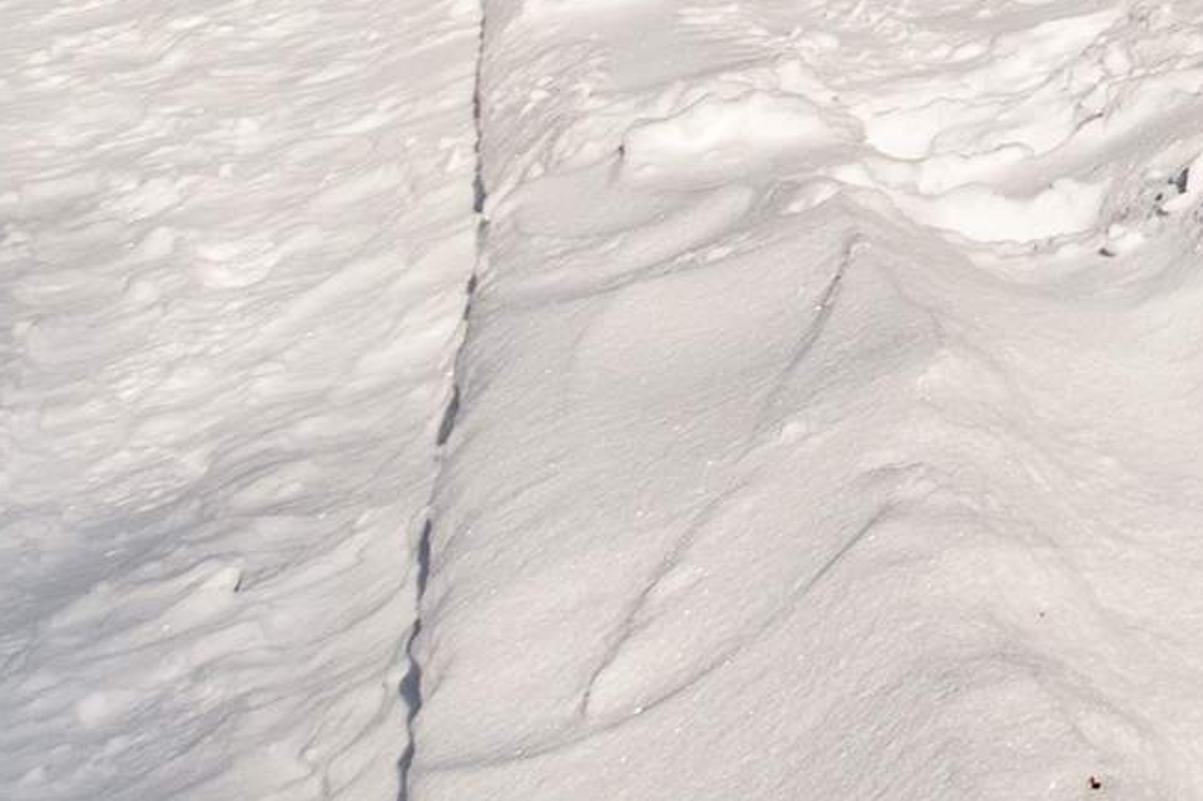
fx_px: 2371
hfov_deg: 18.2
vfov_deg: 14.2
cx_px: 2443
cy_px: -1025
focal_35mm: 71
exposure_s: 1/640
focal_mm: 10
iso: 100
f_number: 8
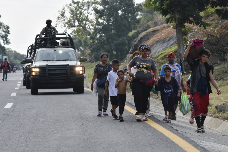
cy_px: 76
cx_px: 114
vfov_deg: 5.9
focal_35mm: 232
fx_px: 1473
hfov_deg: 8.9
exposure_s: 1/1000
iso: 560
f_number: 8
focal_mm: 155
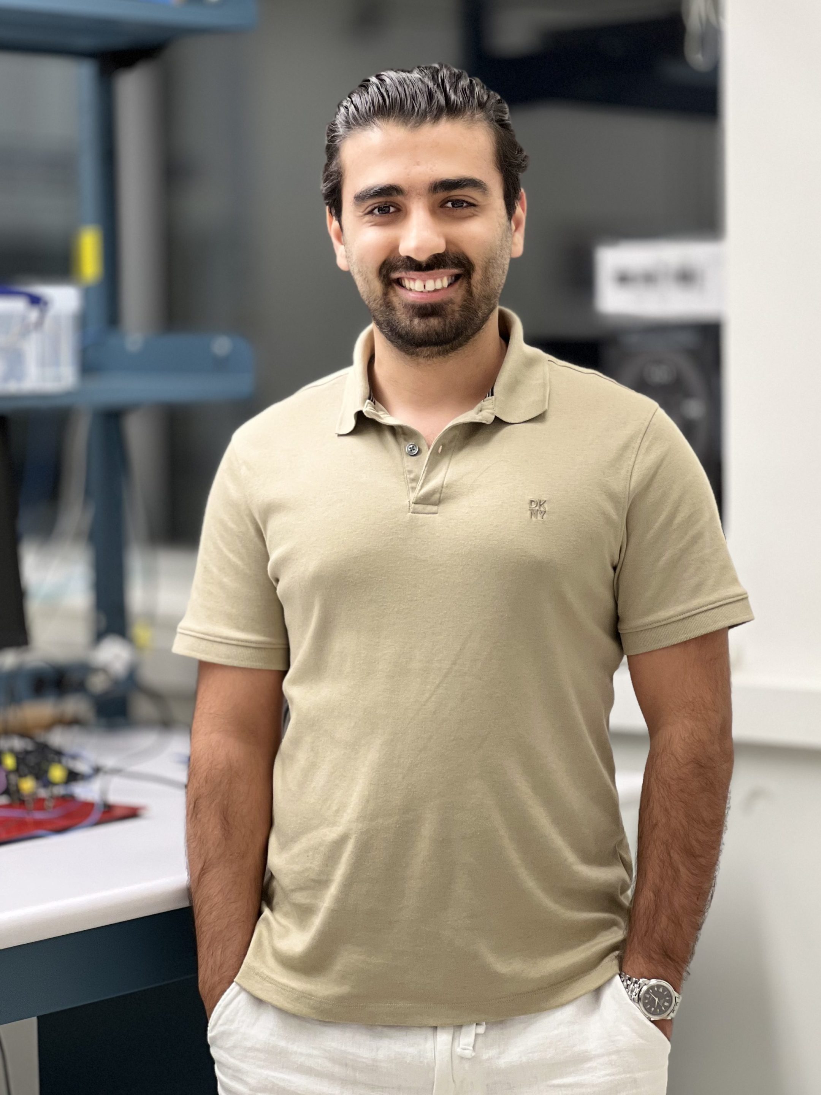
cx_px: 410
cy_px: 548
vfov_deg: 25.3
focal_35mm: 77
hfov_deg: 19.1
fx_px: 2435
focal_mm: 9
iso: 160
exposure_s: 1/36
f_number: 2.8
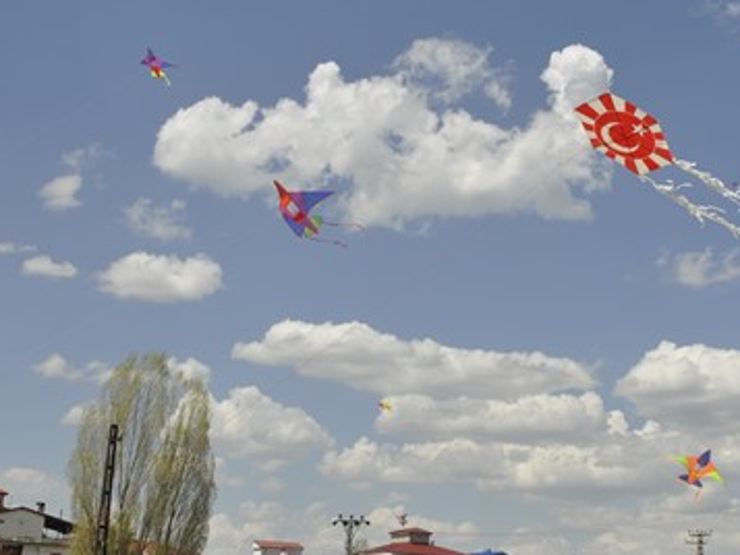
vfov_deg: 23.2
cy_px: 178
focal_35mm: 63
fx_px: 1347
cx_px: 514
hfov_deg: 30.4
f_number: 11
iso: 200
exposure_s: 1/500
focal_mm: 24
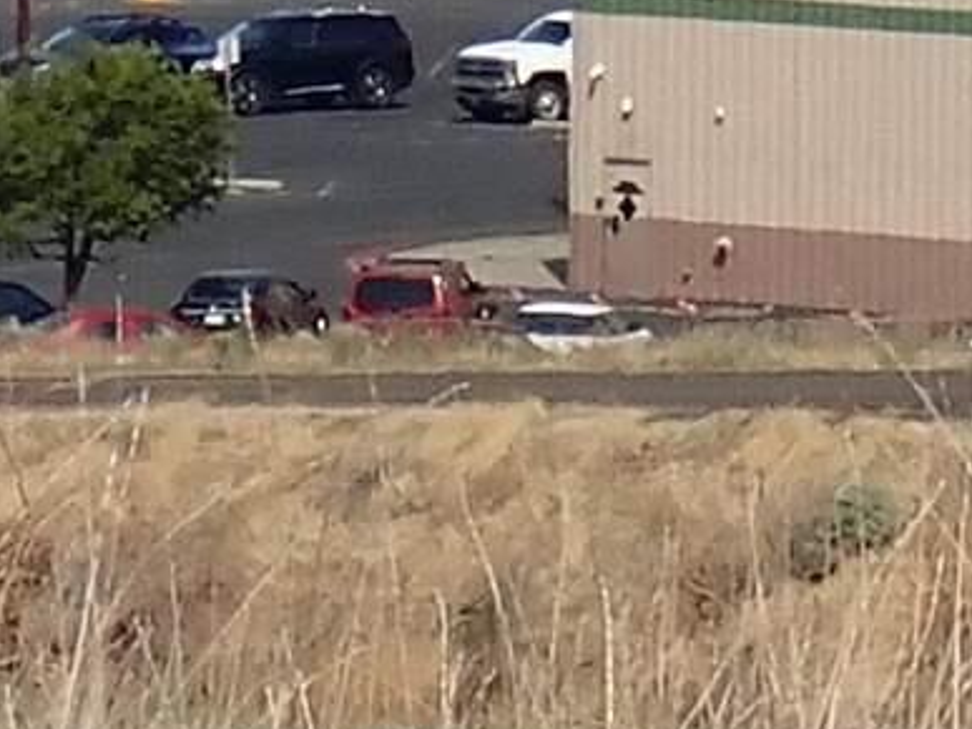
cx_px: -412
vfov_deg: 1.9
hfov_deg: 2.5
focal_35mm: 794
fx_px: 22288
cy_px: -885
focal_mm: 18
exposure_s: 1/500
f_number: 6.3
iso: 100
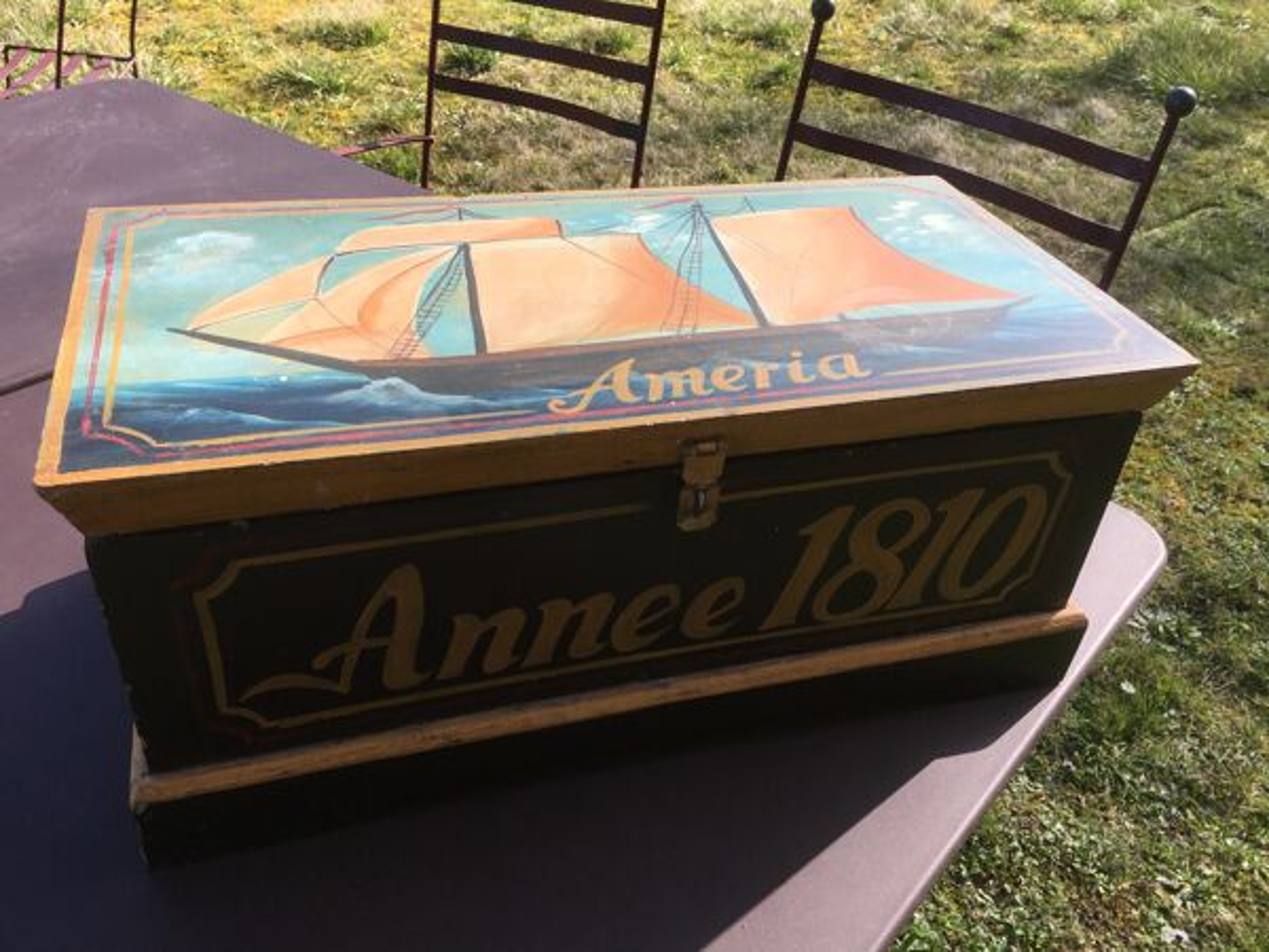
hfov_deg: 61.7
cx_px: 634
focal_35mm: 29
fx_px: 1063
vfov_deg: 48.2
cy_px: 476
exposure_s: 1/686
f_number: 2.2
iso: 25
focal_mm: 4.15
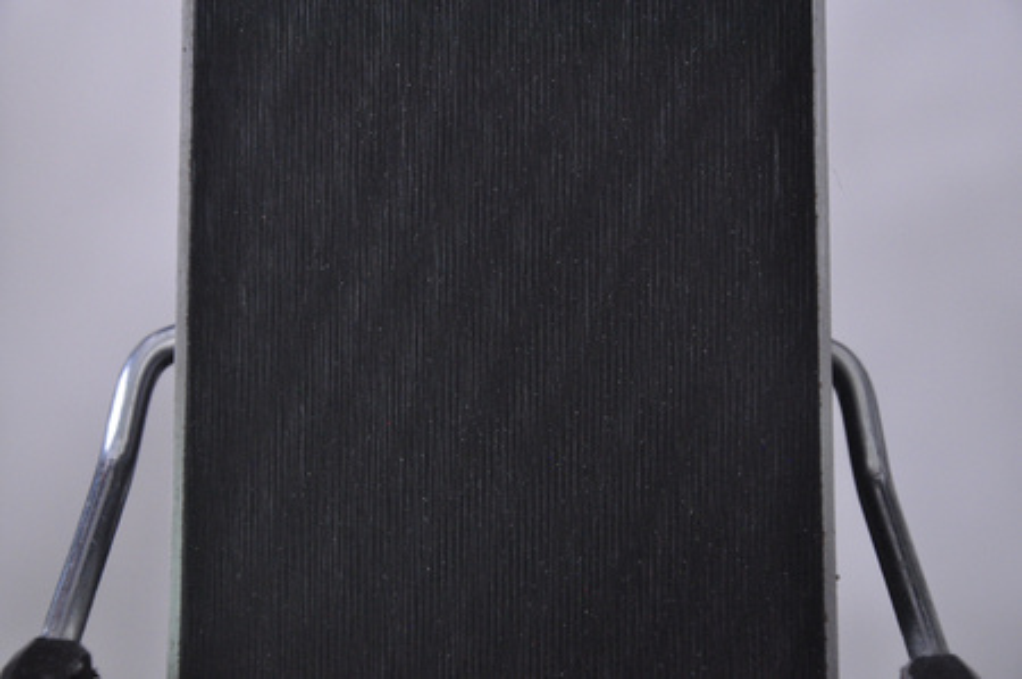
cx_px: 511
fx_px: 4466
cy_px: 340
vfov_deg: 8.7
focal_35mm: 158
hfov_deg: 13.1
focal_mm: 105
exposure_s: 1/125
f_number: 9.5
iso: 3200
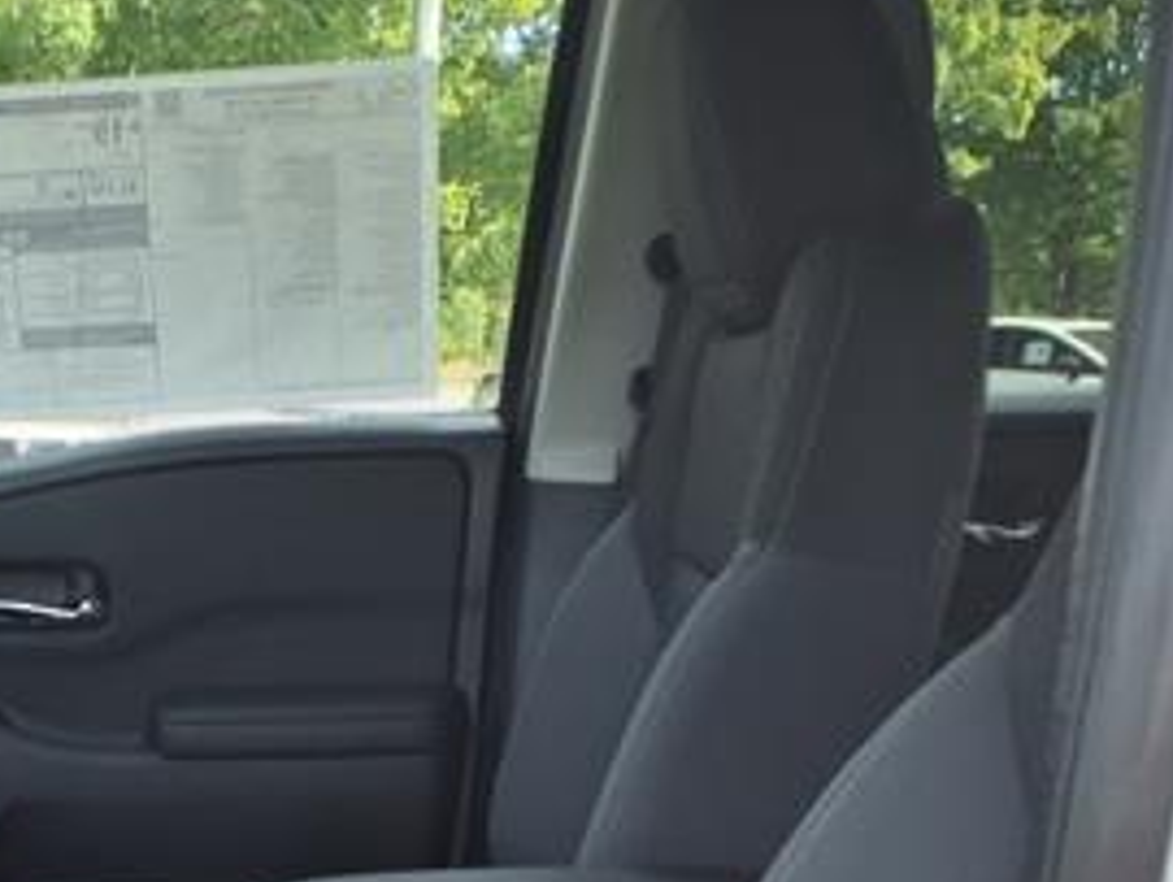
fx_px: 2171
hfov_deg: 28.9
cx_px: 100
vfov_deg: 21.9
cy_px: 934
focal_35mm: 64
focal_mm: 3.58
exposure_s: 1/278
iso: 40
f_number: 1.9
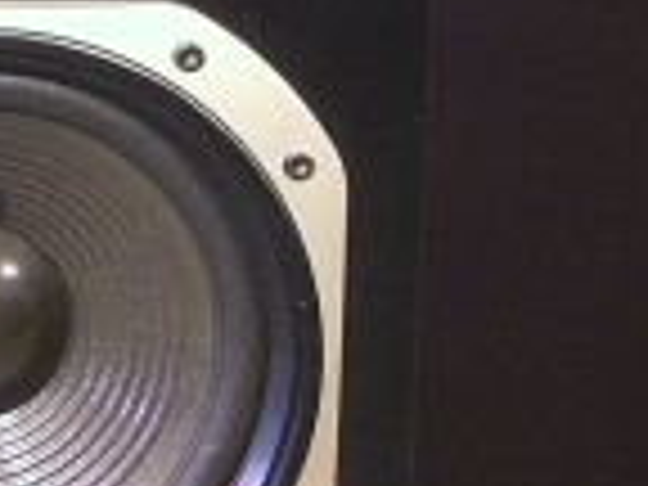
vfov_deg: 4.9
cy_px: -94
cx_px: -486
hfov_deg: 6.4
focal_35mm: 303
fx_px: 5672
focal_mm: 14.2
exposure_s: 1/5
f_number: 4
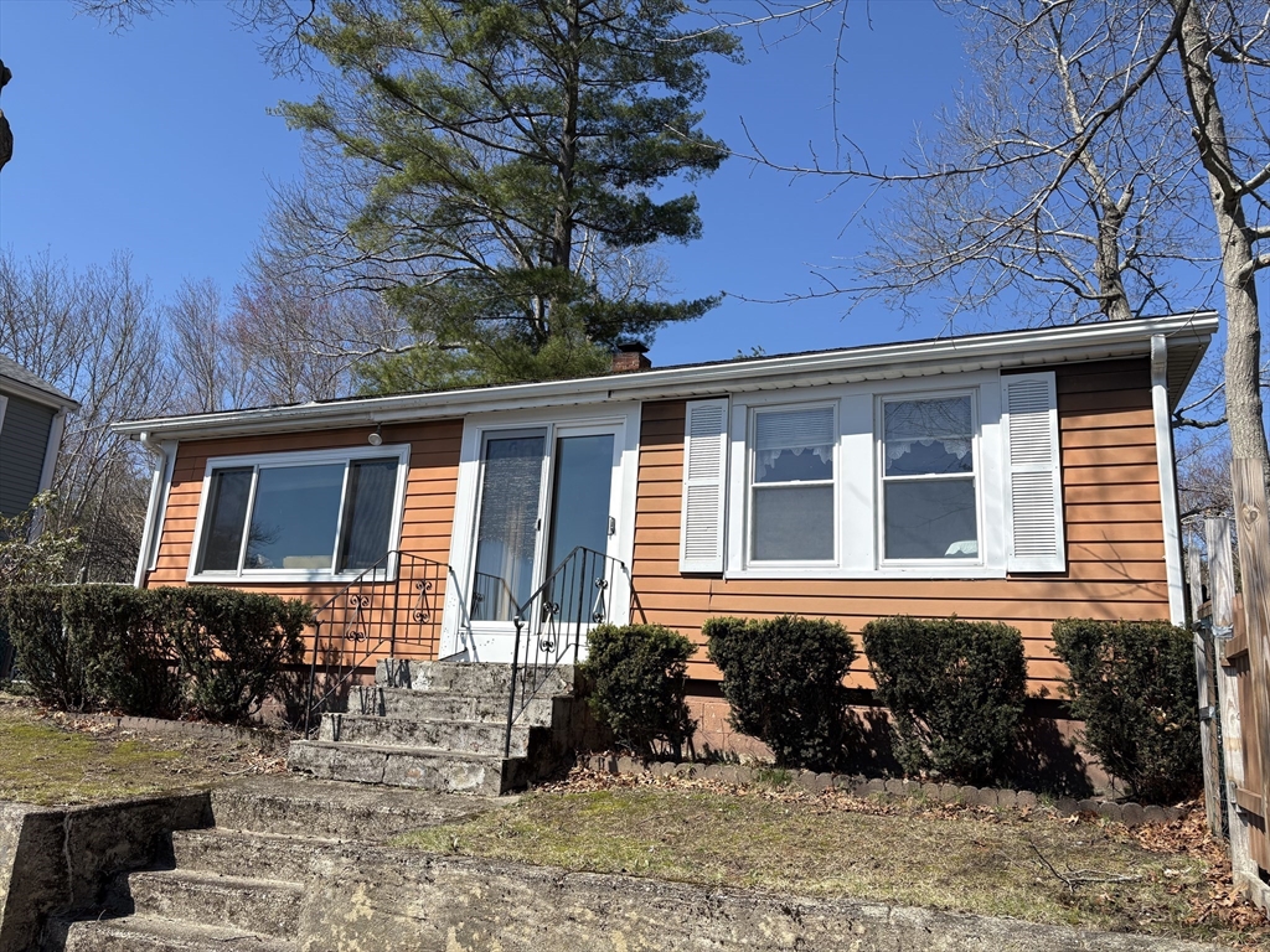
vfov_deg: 53.1
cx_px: 635
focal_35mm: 26
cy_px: 476
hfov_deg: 67.3
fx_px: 954
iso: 50
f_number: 1.6
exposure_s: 1/2985
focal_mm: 5.96
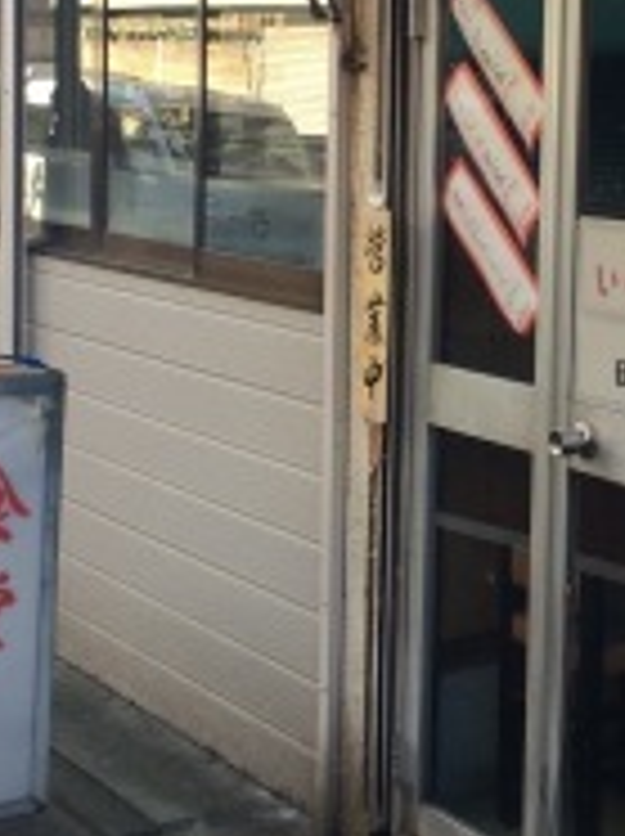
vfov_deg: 24.9
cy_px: 247
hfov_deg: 18.7
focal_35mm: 78
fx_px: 1882
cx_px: 501
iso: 32
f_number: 2.2
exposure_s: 1/193
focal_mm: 4.15
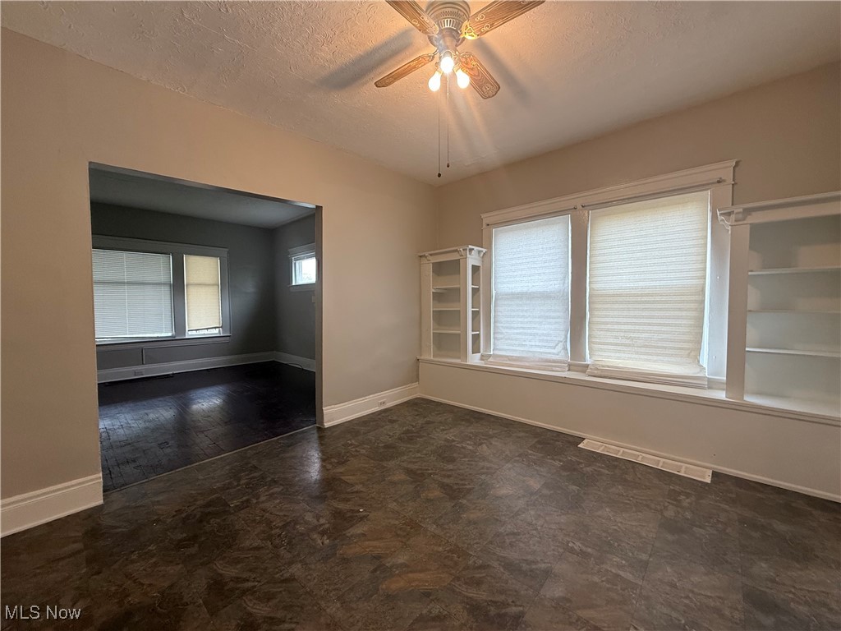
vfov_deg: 85.7
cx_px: 420
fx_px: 340
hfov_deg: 102.1
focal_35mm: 14
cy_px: 316
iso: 160
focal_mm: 2.22
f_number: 2.2
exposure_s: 1/120
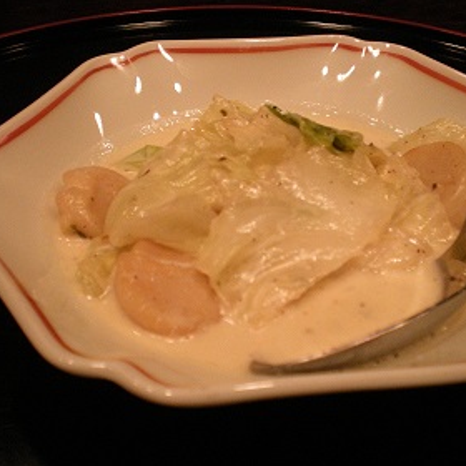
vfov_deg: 36.8
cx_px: 258
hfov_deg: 36.8
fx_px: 701
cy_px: 233
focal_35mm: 46
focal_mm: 6.3
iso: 330
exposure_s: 1/15
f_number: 3.1
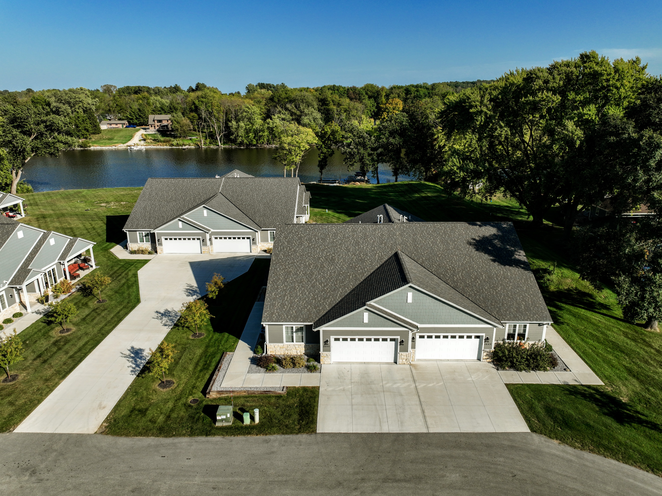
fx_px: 459
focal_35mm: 24
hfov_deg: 71.6
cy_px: 248
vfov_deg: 56.8
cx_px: 331
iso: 100
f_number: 2.8
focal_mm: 12.29
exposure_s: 1/1600
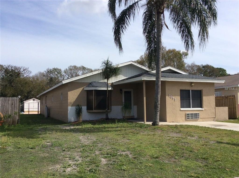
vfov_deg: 44.0
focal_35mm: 32
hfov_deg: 56.9
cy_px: 89
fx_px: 221
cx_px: 120
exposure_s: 1/2045
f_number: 2.4
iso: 32
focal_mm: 3.3
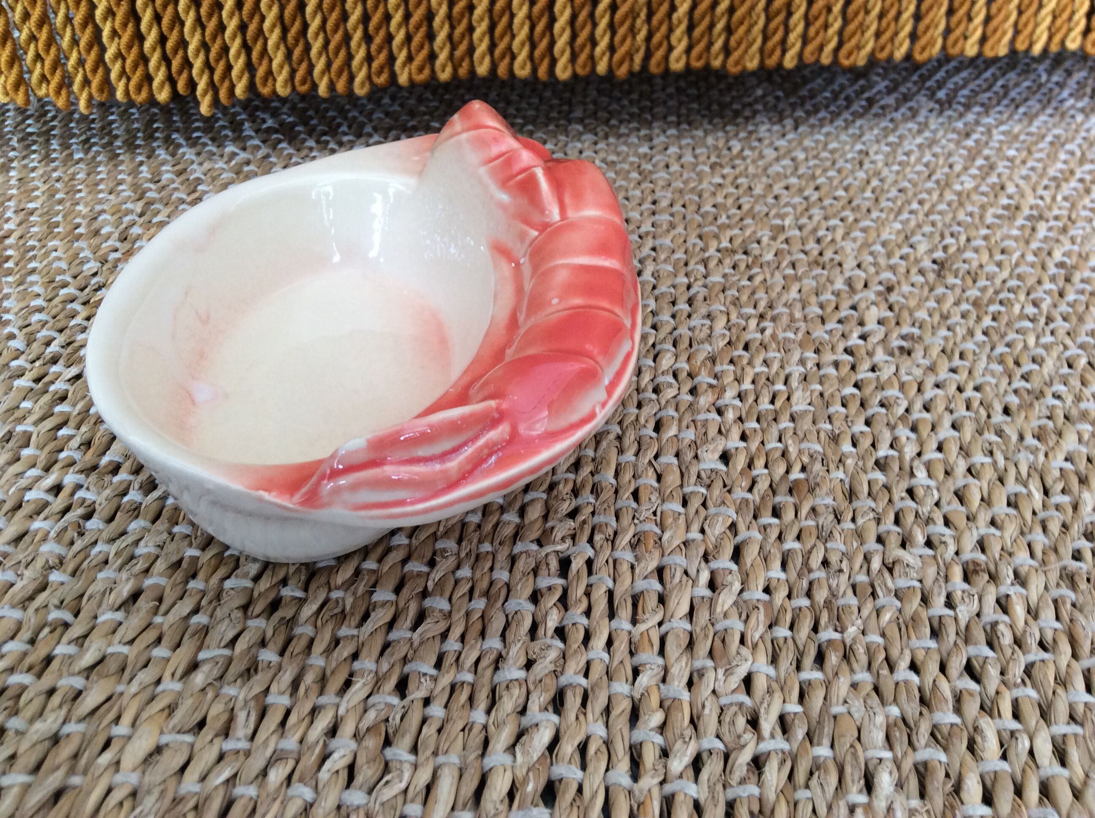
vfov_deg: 44.1
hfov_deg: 56.9
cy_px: 409
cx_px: 548
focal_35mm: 32
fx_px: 1011
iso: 80
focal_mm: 3.3
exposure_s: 1/25
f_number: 2.4
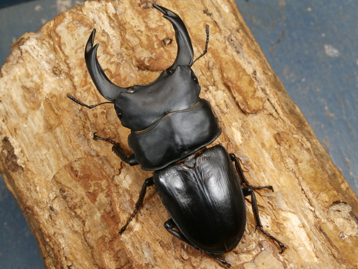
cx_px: 179
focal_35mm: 67
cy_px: 134
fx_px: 693
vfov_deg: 21.9
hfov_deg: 29.0
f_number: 4.3
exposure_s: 1/80
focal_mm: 11.86
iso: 200
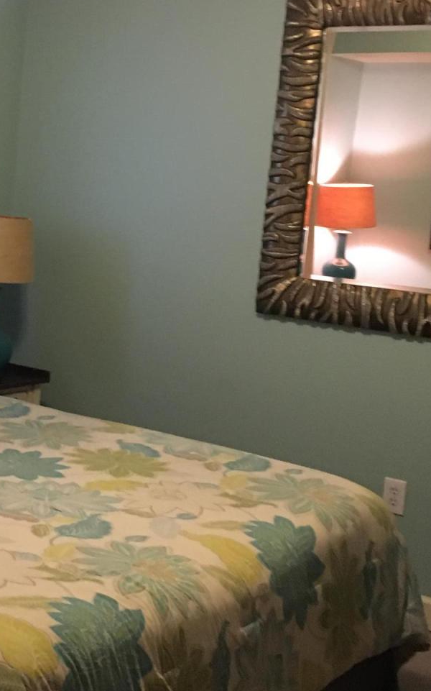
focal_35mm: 64
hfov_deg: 19.7
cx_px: -9
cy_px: 316
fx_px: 1204
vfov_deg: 32.0
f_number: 2.2
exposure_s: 1/15
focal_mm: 4.15
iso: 200
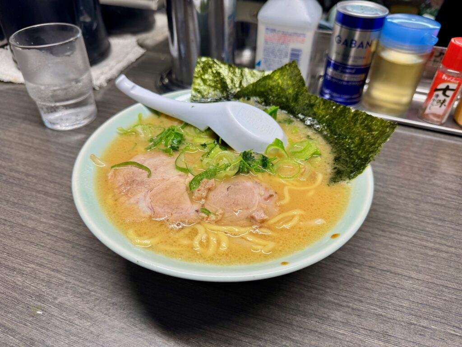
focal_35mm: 24
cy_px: 174
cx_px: 231
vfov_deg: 56.8
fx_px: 320
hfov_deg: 71.6
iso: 64
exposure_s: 1/100
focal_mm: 6.76
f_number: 1.78
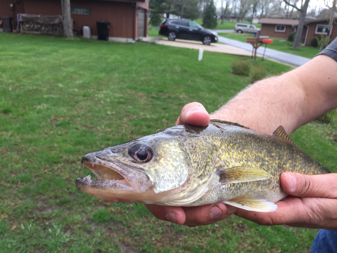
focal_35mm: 29
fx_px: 282
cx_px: 168
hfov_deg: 61.7
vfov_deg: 48.2
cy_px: 126
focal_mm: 4.15
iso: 32
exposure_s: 1/120
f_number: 2.2
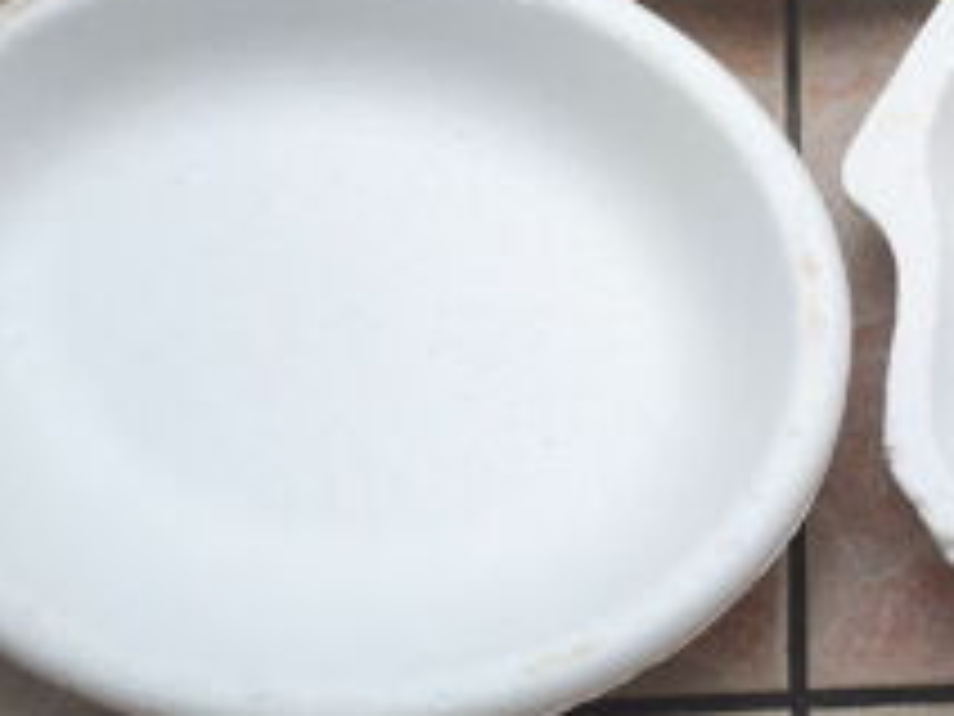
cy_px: 59
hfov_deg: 30.3
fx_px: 1681
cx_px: 860
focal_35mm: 61
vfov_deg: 23.3
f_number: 1.9
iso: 40
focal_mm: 3.6
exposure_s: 1/156
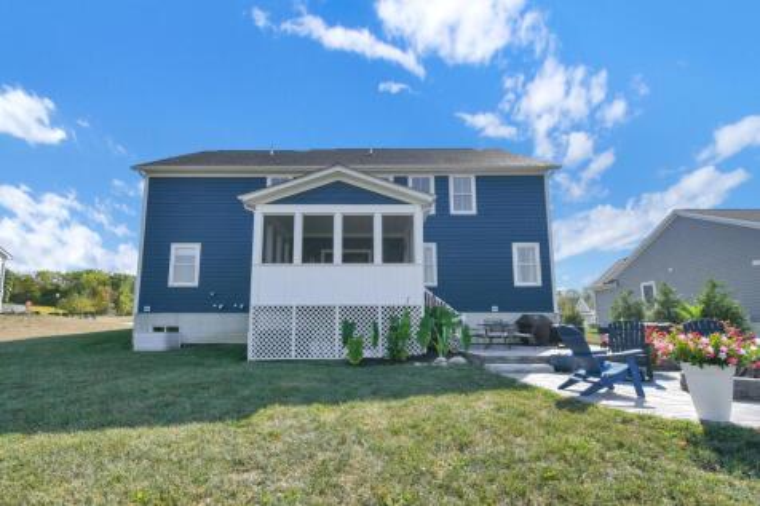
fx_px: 317
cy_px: 253
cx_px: 380
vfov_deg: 77.3
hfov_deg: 100.4
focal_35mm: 15
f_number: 7.1
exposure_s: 1/80
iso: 50
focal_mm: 10
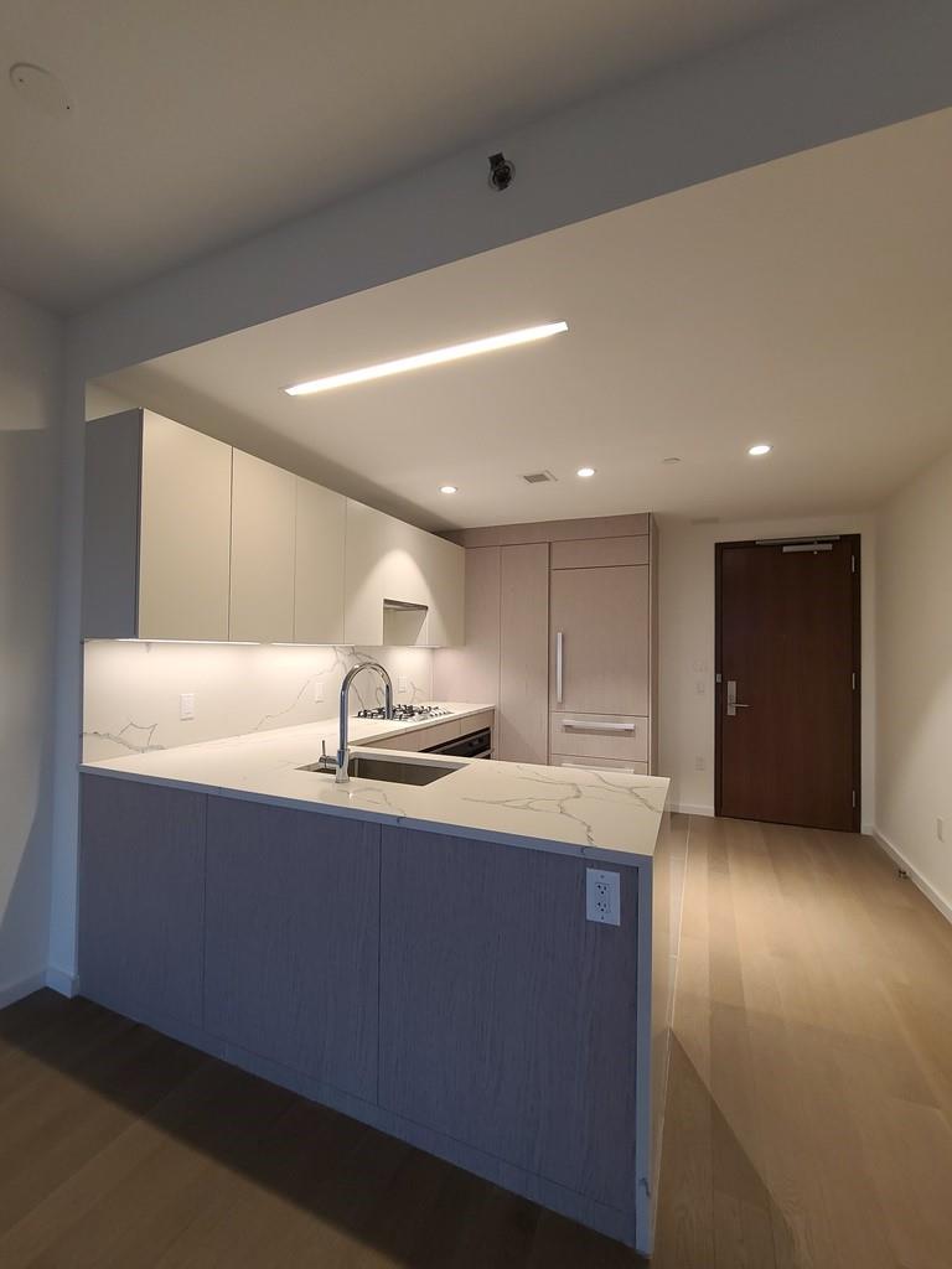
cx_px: 476
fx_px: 477
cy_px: 634
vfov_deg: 106.2
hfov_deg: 89.9
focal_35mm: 13
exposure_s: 1/59
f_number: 2.2
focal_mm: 2.2
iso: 200
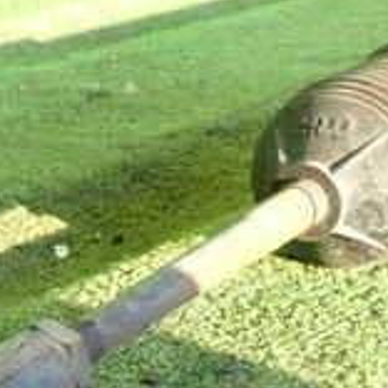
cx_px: -50
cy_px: 430
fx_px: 1382
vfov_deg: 15.5
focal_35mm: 109
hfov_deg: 15.5
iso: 200
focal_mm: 5.79
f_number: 2.4
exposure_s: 1/125
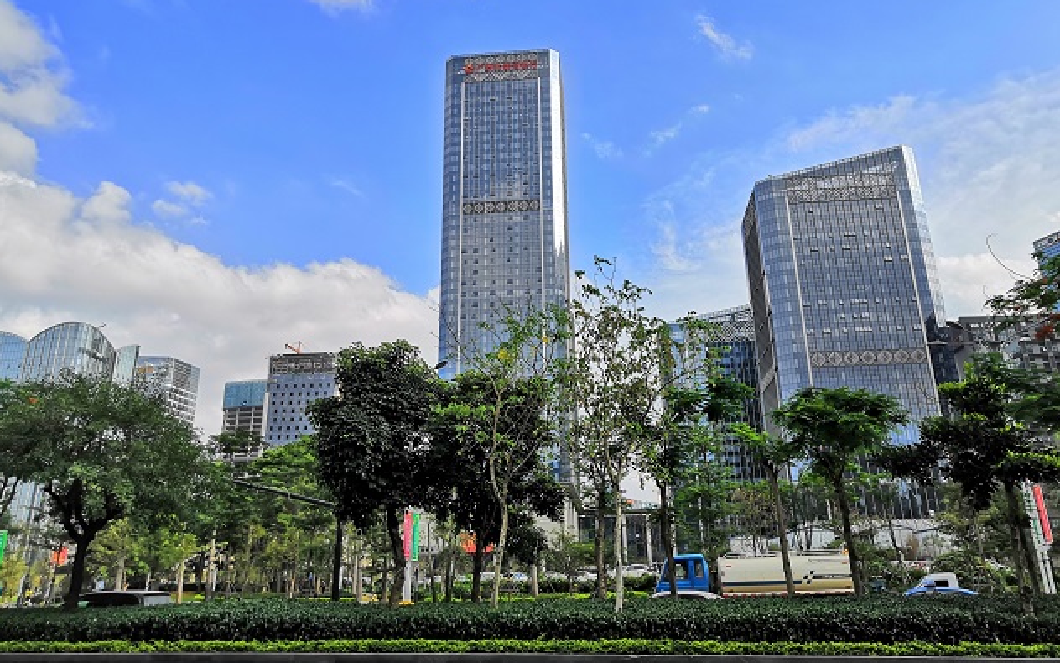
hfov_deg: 64.6
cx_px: 530
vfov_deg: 43.0
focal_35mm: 29
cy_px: 279
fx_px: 838
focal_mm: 3.95
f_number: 1.8
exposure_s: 1/1751
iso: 50
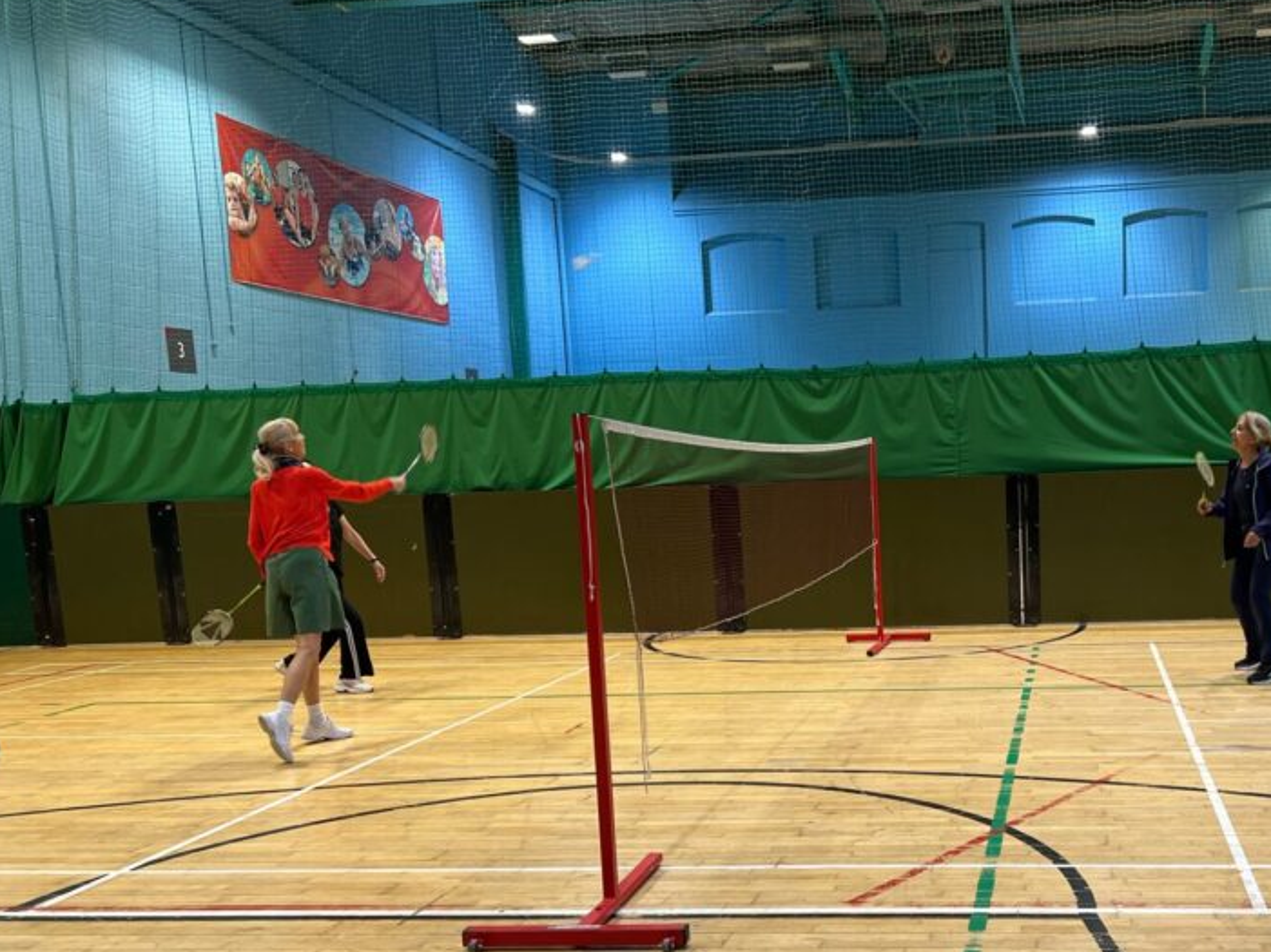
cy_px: 640
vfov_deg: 37.3
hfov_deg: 47.6
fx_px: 1395
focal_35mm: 38
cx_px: 910
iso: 125
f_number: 1.5
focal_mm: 5.7
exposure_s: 1/100
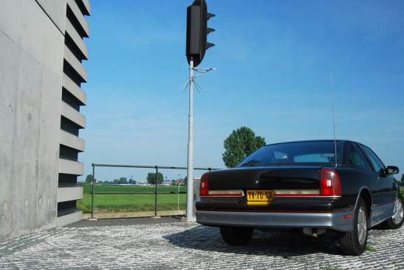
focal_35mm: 39
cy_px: 152
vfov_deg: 34.2
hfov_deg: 49.4
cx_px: 231
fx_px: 438
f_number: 9
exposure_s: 1/320
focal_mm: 22
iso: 400
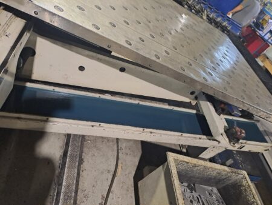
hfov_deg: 69.4
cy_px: 102
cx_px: 136
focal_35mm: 25
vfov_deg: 54.9
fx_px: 197
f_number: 1.8
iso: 320
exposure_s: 1/50
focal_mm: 4.65
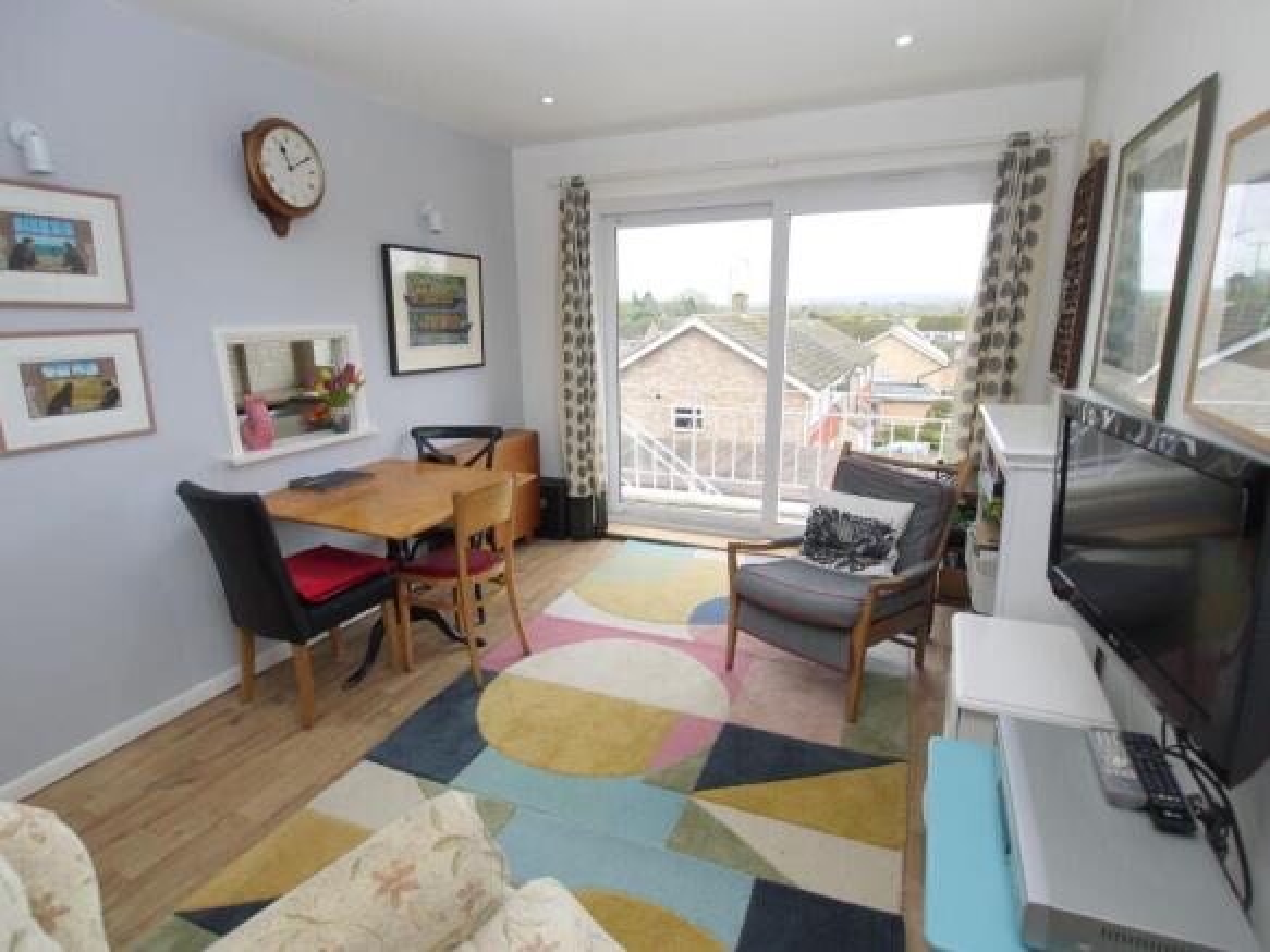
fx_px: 660
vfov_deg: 71.6
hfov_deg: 87.8
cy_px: 476
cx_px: 635
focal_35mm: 18
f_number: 4
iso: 100
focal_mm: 9
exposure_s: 1/60
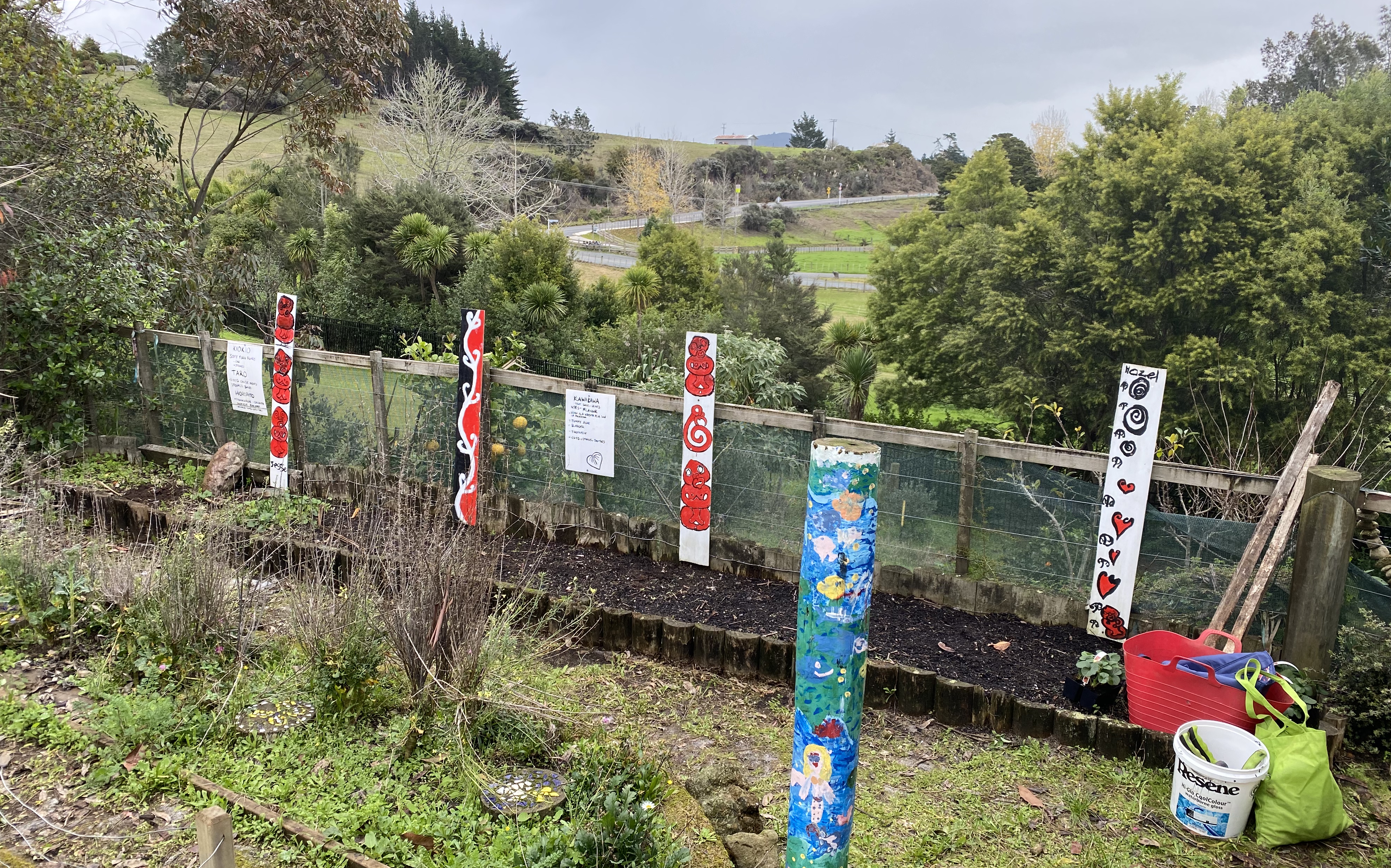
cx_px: 702
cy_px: 449
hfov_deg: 66.5
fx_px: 1061
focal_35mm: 28
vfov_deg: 44.5
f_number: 1.8
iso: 32
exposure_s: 1/338
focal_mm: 4.25
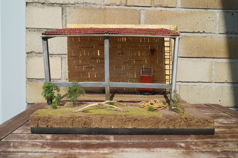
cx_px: 119
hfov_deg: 53.1
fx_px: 238
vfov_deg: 36.8
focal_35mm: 36
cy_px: 79
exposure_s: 1/500
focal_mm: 24
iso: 100
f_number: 7.1
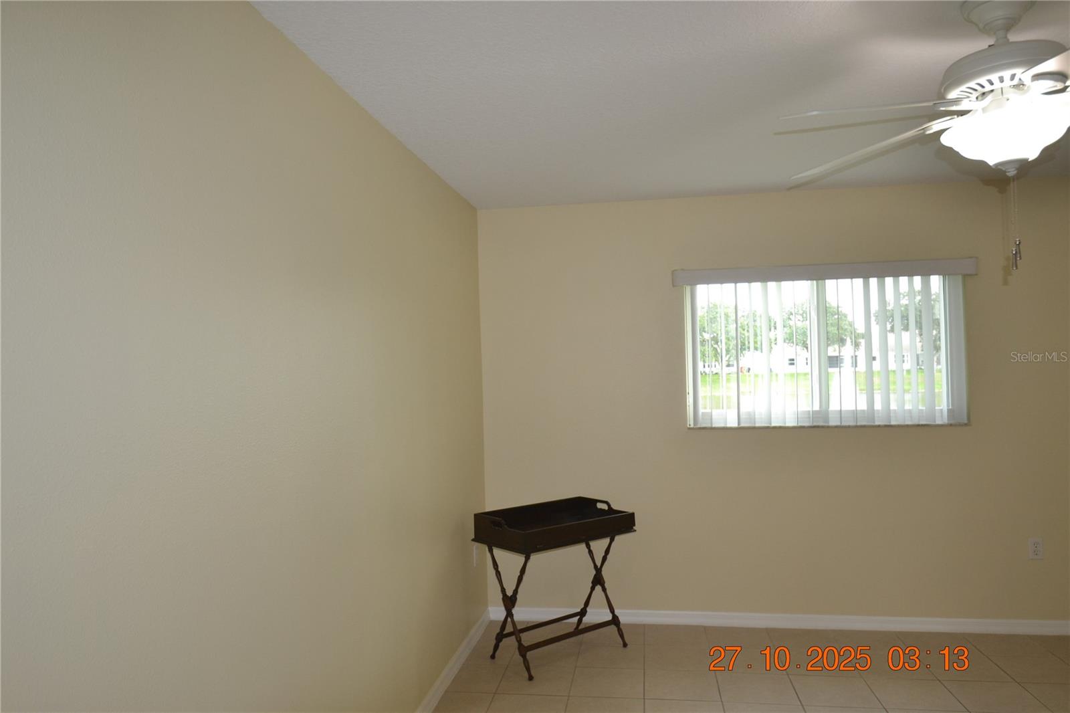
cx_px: 535
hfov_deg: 70.4
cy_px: 356
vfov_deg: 50.4
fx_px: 758
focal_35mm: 26
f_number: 4.2
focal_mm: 17
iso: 450
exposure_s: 1/60
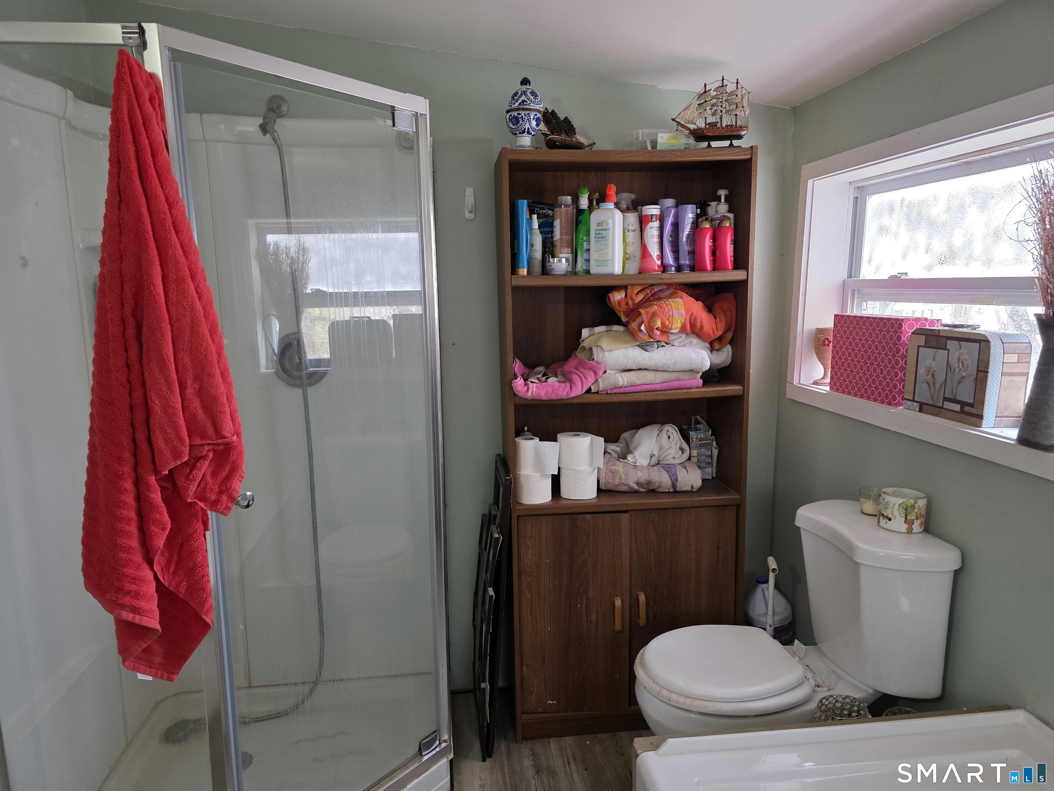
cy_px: 396
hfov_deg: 73.9
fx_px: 700
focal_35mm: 23
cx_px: 527
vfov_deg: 58.9
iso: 400
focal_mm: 6.3
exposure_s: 1/120
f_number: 1.7
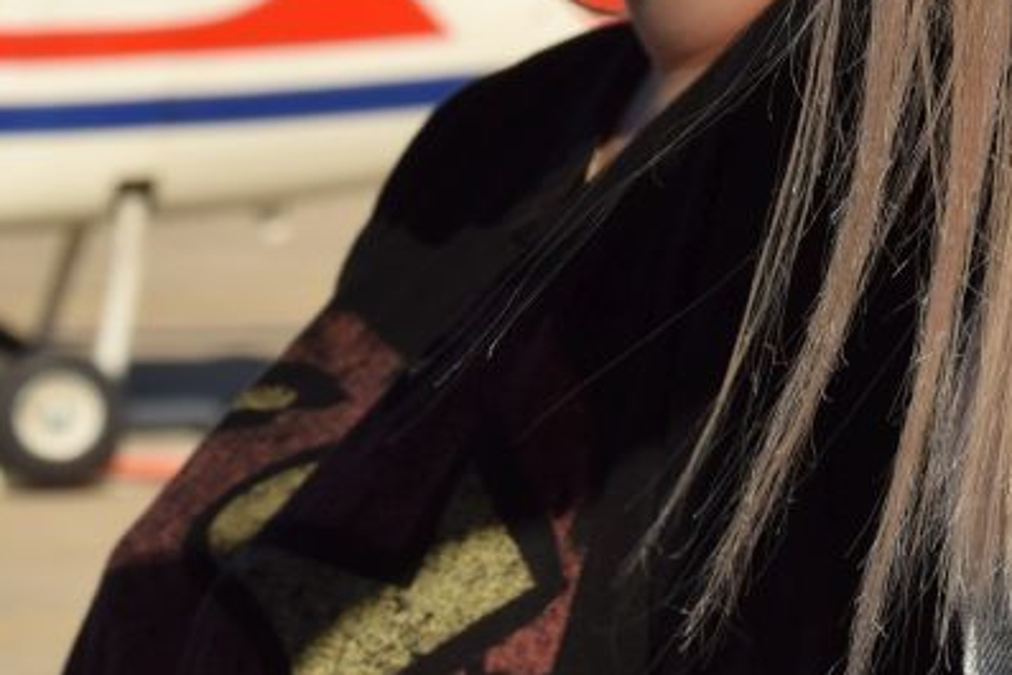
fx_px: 7649
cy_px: -348
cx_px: 1440
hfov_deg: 7.5
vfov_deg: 5.0
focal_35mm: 272
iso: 100
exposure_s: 1/400
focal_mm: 45
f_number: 10
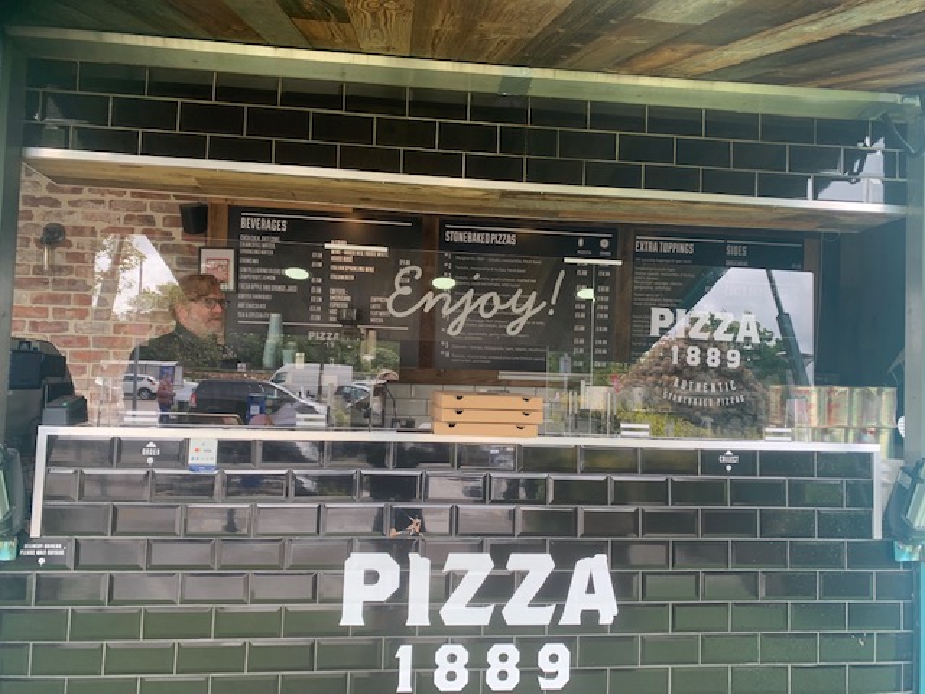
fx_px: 695
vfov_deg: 53.1
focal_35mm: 26
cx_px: 462
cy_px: 347
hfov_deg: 67.3
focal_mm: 4.25
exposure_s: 1/121
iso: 32
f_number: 1.8
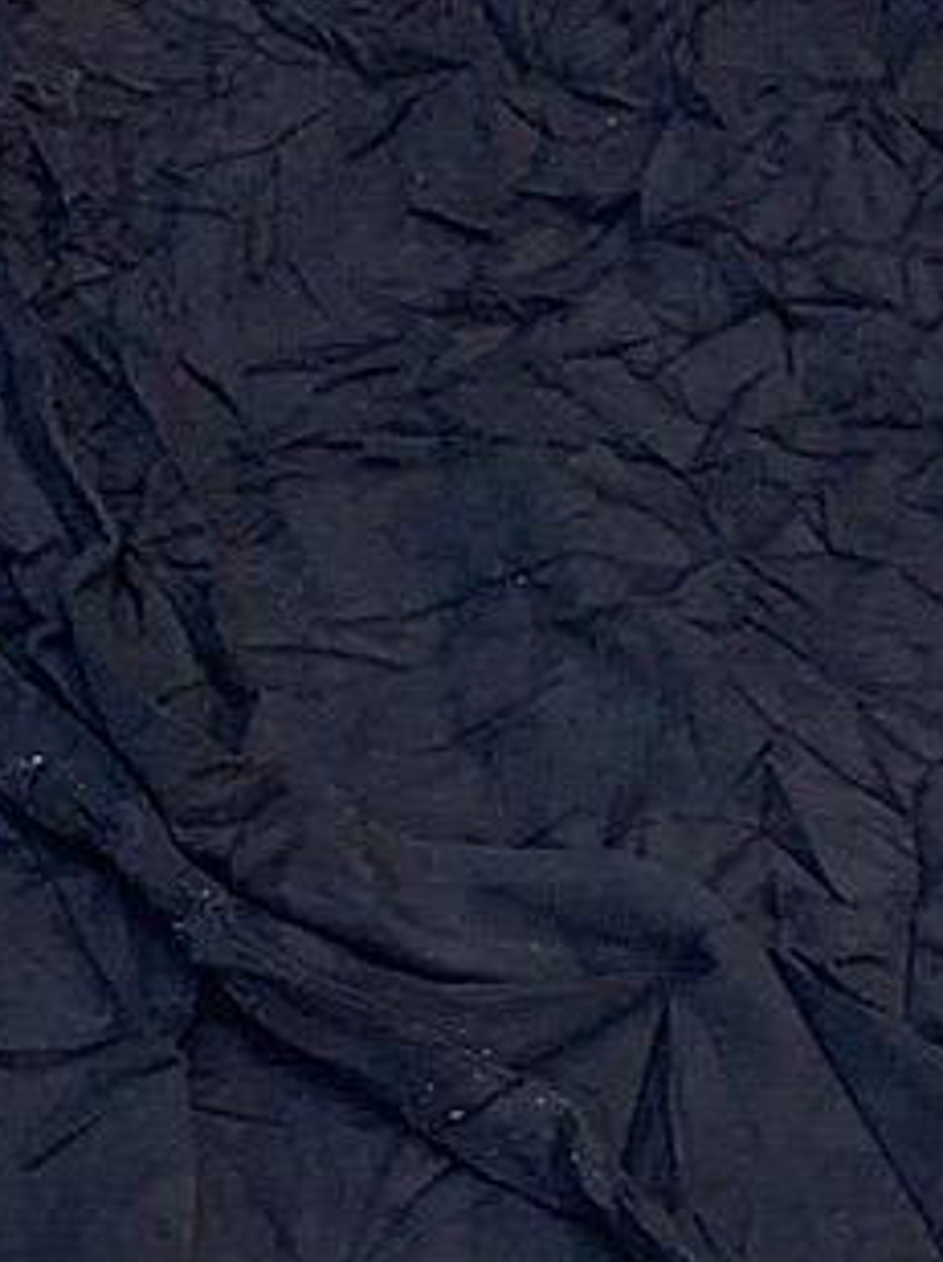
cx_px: 878
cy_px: 1225
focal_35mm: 91
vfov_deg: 20.9
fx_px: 3312
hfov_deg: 16.0
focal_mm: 4.25
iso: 50
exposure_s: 1/100
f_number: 1.8
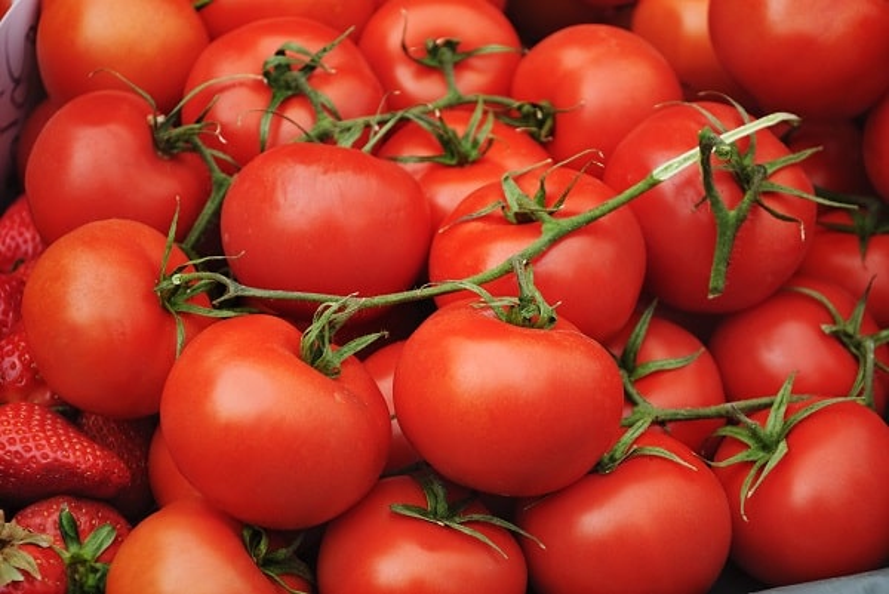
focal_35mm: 82
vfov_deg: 16.6
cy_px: 297
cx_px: 444
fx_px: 2039
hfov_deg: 24.6
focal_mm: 55
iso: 100
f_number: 5.6
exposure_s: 1/160
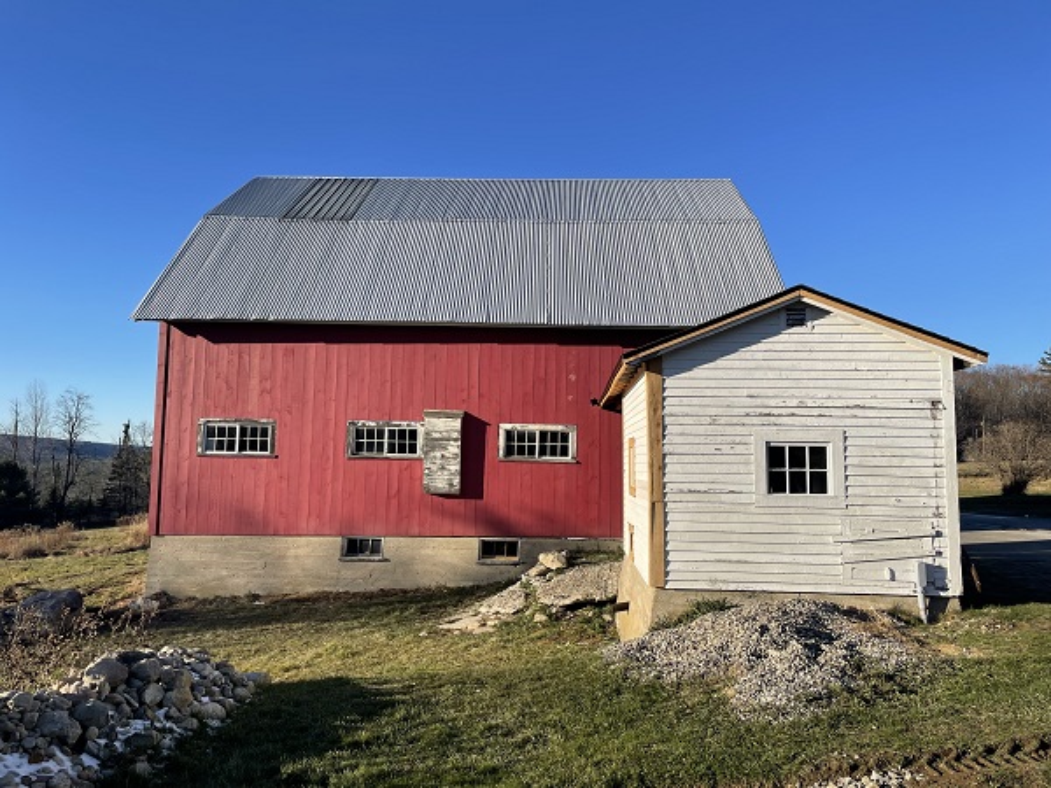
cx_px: 526
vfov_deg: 53.1
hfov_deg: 67.3
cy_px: 394
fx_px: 789
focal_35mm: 26
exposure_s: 1/2882
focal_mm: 4.2
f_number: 1.6
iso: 32
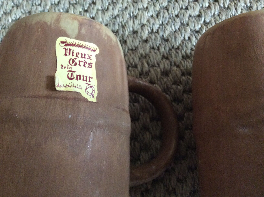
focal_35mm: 32
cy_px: 98
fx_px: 244
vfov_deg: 44.1
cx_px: 132
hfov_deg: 56.9
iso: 320
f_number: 2.4
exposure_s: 1/17
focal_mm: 3.3
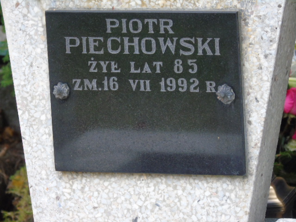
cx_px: 148
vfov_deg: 5.3
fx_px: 2377
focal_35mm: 278
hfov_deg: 7.1
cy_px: 111
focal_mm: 50
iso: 400
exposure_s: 1/100
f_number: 4.9
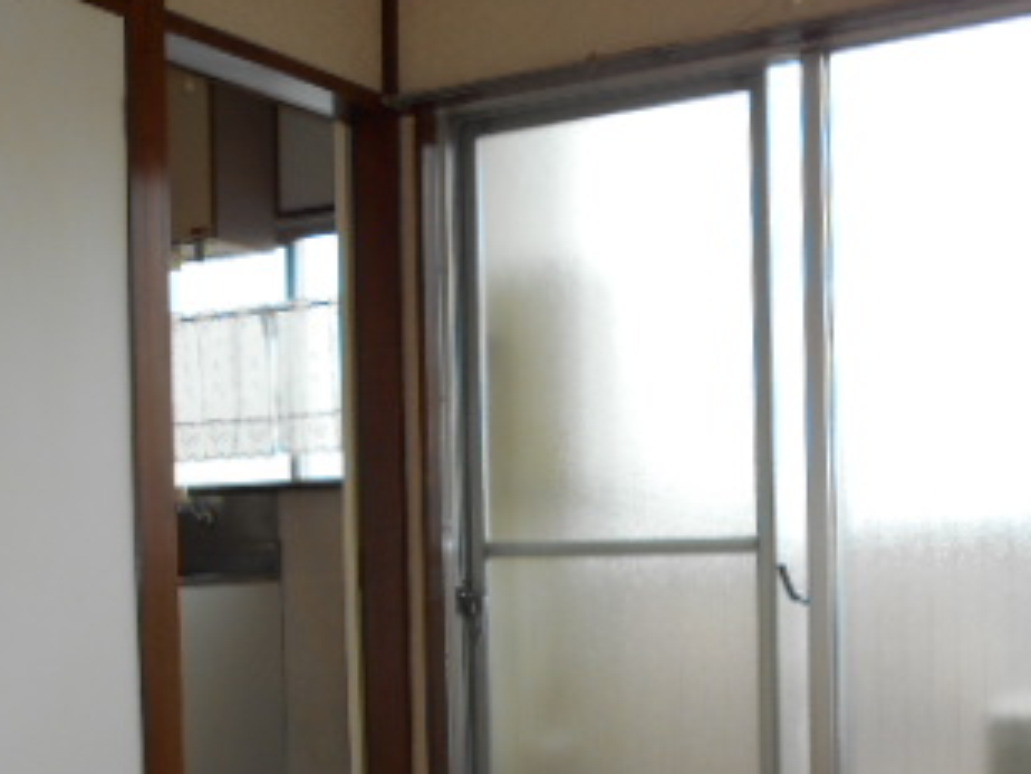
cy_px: 596
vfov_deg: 26.6
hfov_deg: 35.5
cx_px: 439
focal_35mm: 54
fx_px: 1608
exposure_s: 1/200
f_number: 3.2
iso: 80
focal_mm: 4.6
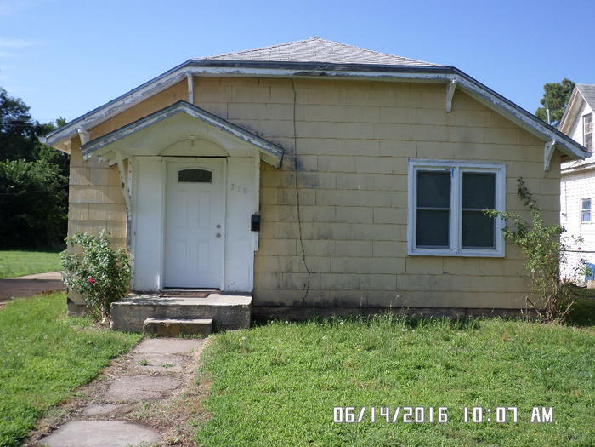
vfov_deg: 39.7
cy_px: 224
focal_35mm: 36
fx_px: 619
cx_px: 298
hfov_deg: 51.4
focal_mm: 6.5
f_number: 3
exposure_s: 1/750
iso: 80
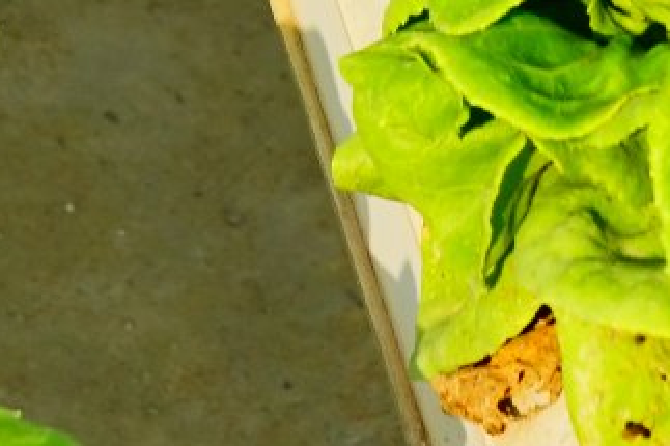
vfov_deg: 5.8
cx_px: 423
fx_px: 4241
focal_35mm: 228
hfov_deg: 9.0
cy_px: -569
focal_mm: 31
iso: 100
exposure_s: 1/160
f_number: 10
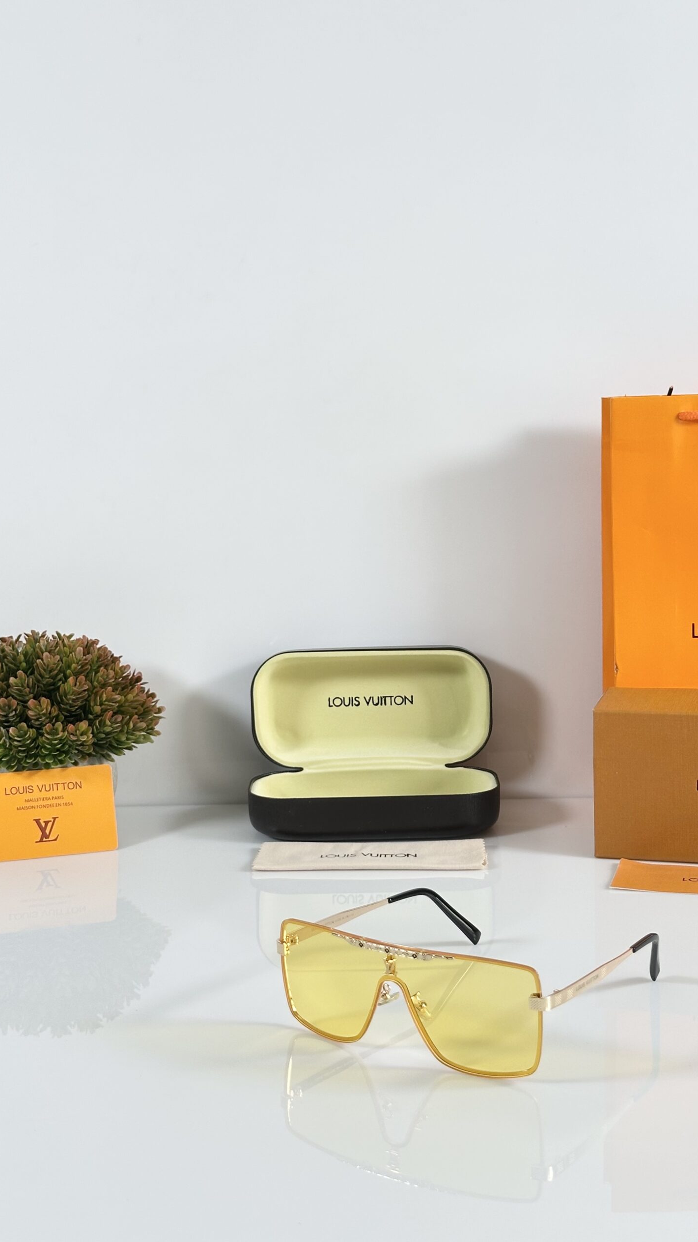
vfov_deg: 39.2
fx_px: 1744
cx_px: 410
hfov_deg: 22.6
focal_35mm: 53
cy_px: 621
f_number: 1.78
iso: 64
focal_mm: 6.86
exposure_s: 1/100
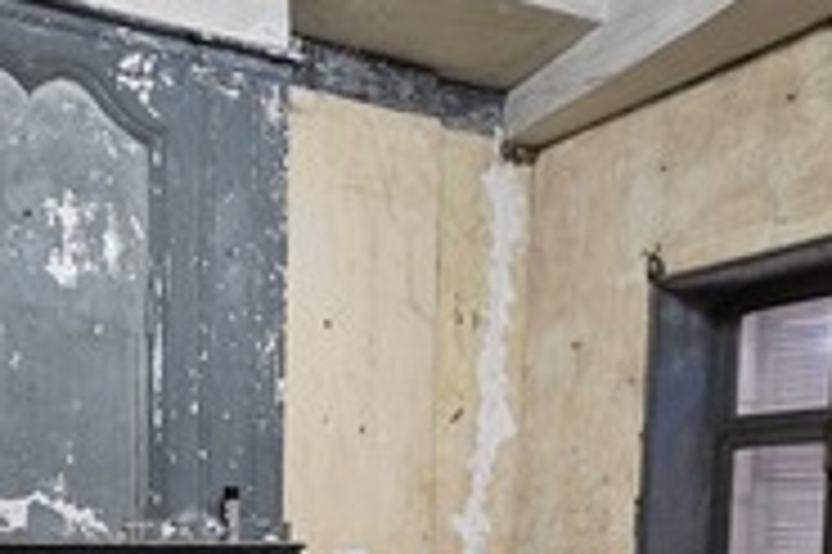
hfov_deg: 42.3
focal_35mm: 46
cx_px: 290
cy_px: 563
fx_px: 1062
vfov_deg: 27.4
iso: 640
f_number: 1.8
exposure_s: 1/33
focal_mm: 5.4
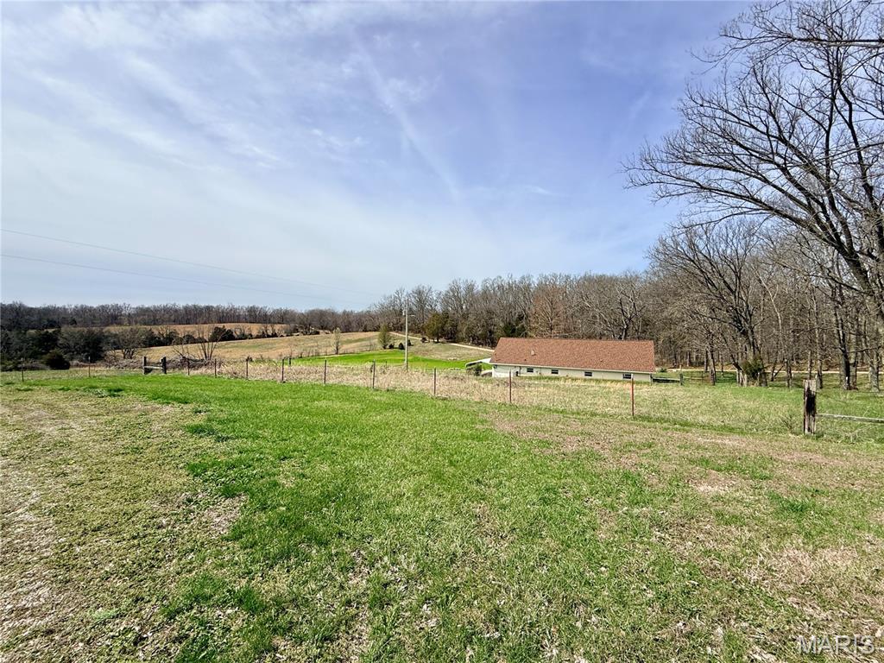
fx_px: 358
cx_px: 442
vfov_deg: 85.7
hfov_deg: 102.1
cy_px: 332
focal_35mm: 14
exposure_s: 1/3460
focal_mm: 2.22
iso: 50
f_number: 2.2
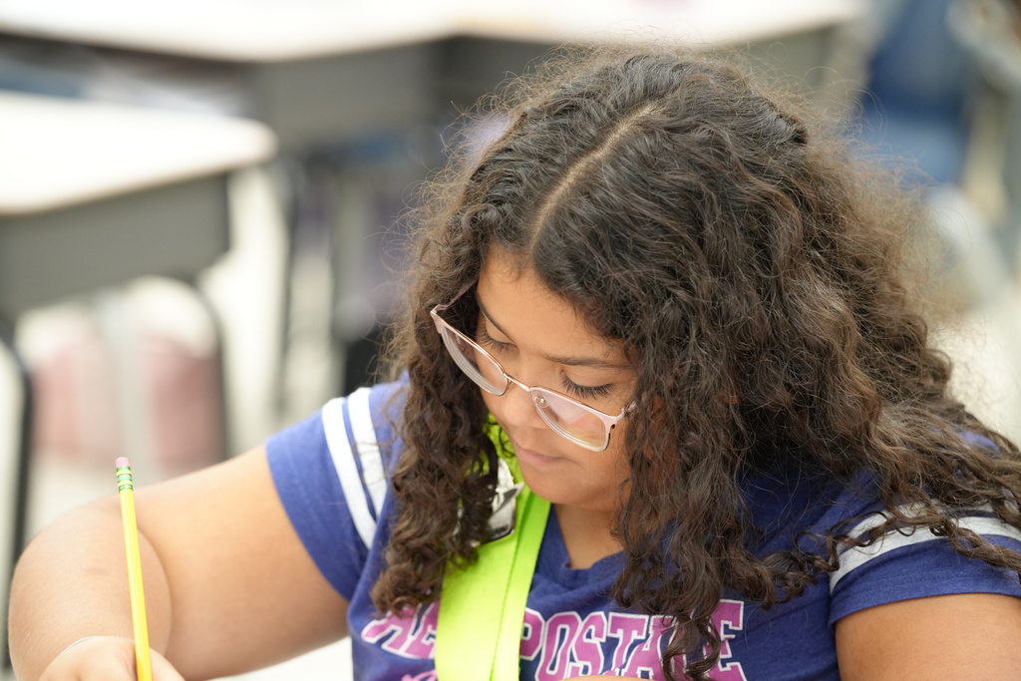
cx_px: 510
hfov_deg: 13.1
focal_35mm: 156
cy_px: 340
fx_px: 4433
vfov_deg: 8.8
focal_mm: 156.3
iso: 3200
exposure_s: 1/160
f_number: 4
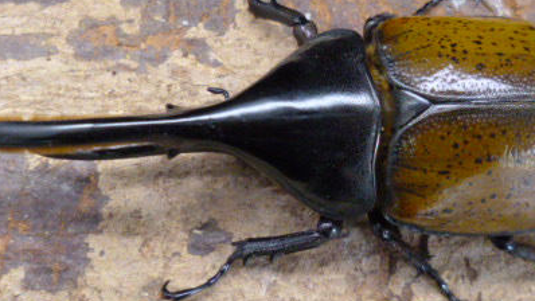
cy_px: 156
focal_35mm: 42
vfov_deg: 28.4
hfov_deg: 48.2
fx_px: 596
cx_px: 309
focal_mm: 4.3
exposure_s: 1/100
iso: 800
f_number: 2.5
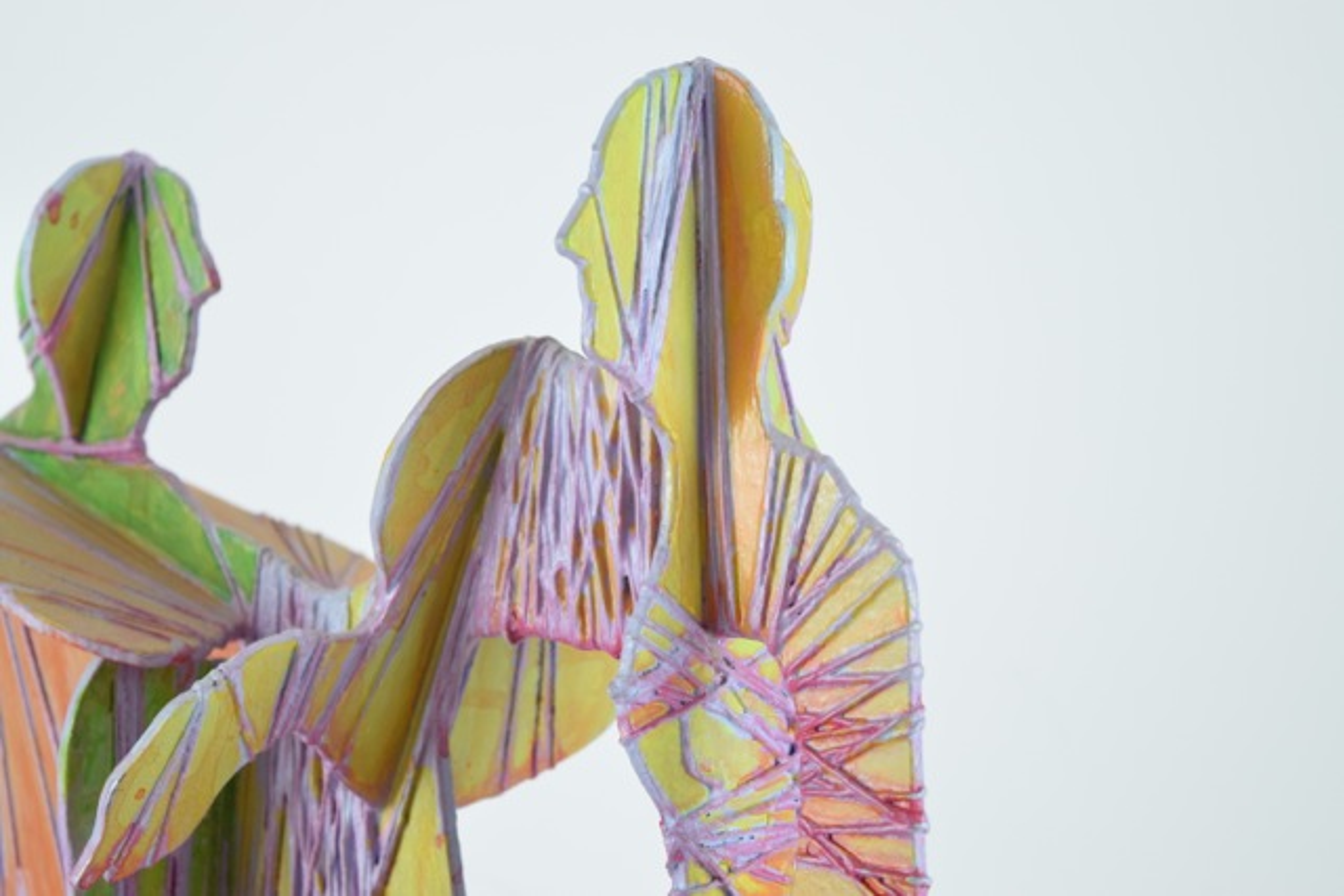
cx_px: 672
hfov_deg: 24.6
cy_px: 448
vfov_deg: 16.6
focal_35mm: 82
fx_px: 3080
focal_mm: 55
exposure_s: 1/125
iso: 800
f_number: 5.6
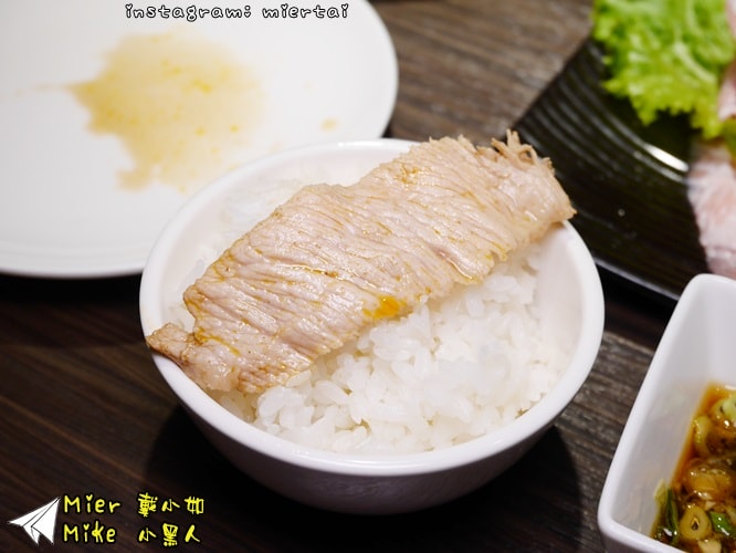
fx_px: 1106
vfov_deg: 28.1
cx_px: 368
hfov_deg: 36.8
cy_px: 276
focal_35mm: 52
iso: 640
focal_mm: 26
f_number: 5.3
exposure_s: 1/60
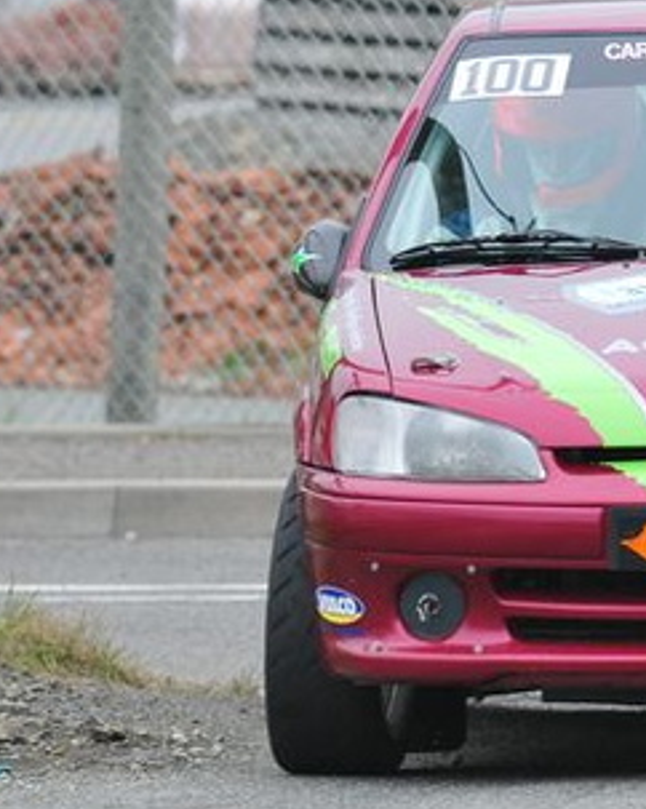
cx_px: 633
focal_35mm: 772
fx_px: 18469
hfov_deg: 2.0
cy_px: 279
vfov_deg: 2.5
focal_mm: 210
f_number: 5.6
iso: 1000
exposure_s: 1/800
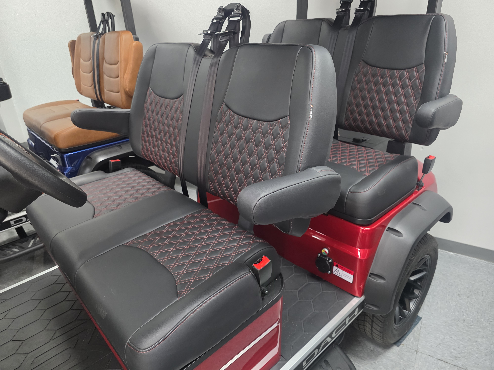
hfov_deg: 73.9
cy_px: 185
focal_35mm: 23
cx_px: 247
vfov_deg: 58.9
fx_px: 328
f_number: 1.7
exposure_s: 1/120
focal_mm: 6.3
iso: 640
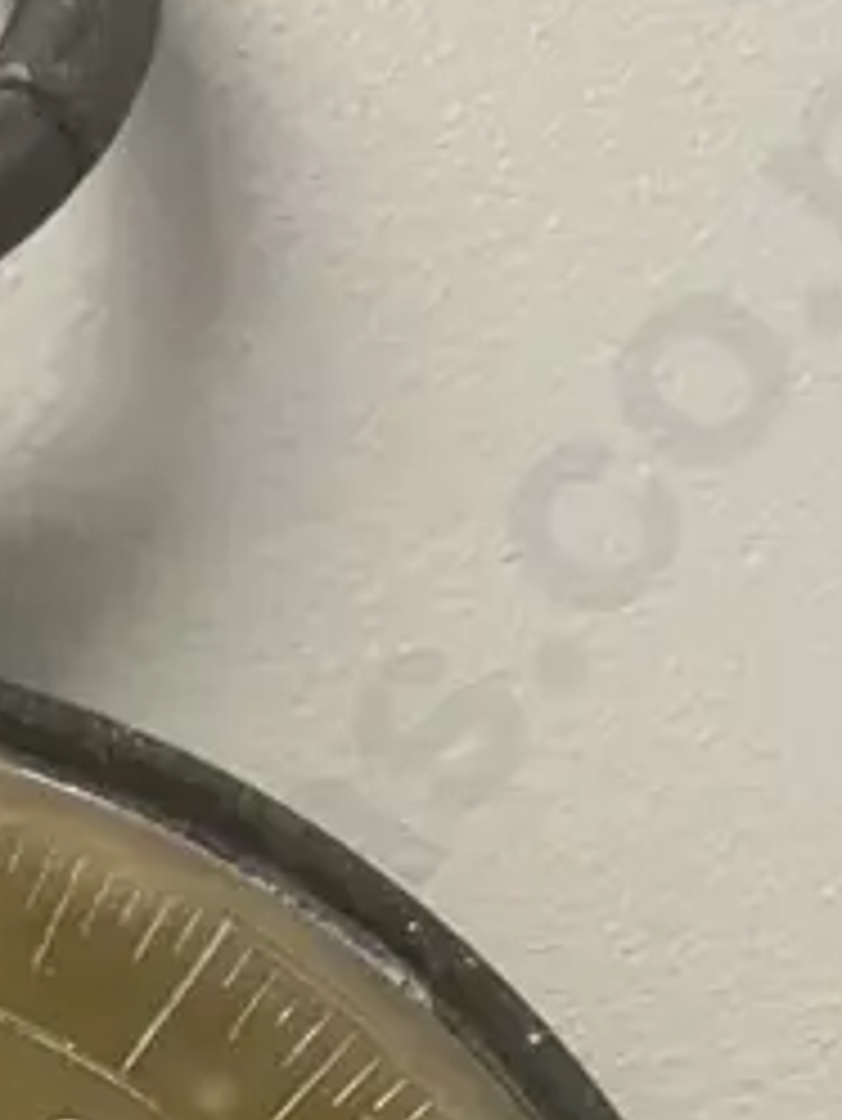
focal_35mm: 115
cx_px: -374
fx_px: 3726
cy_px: 1808
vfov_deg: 15.4
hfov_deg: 12.3
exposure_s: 1/50
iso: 200
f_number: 1.8
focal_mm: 3.99
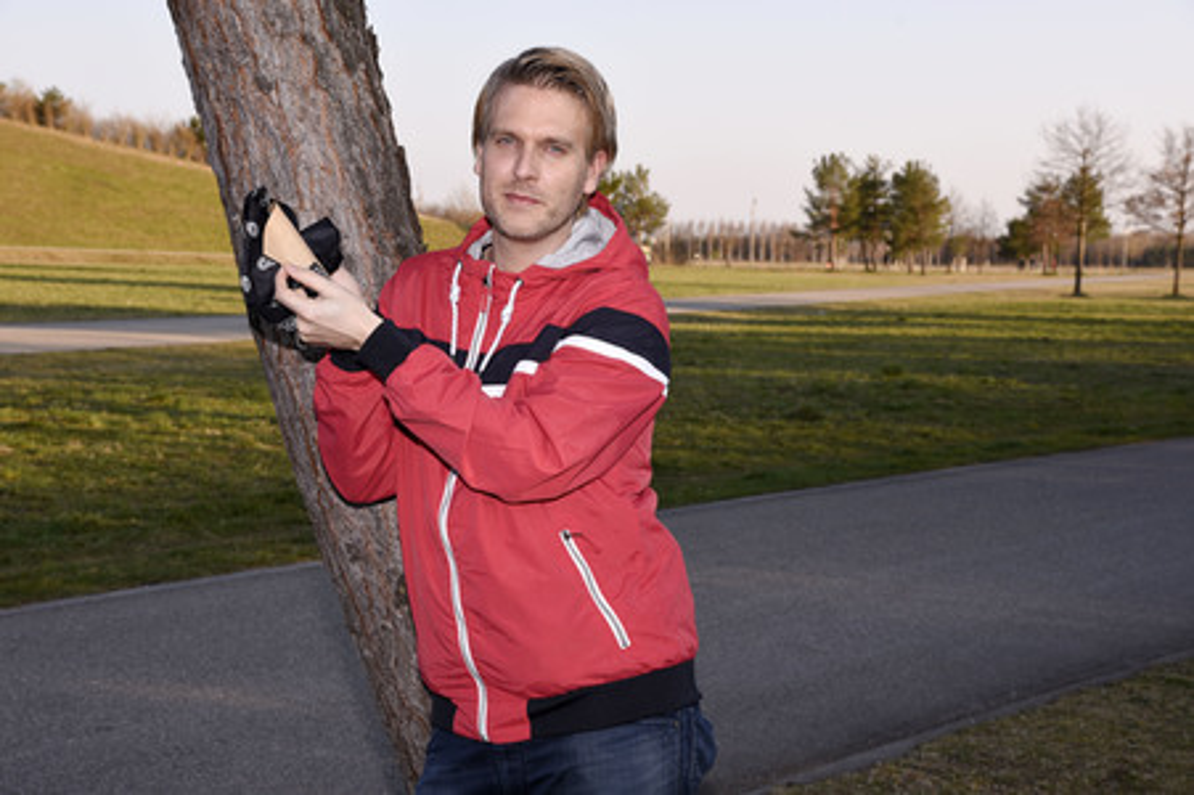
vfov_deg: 24.6
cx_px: 597
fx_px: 1823
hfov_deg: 36.3
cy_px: 398
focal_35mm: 55
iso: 250
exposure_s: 1/160
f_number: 9
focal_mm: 55
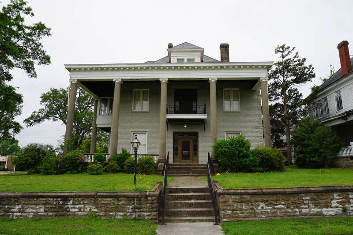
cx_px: 176
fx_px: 235
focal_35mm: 24
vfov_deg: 53.1
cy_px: 118
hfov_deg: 73.8
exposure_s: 1/80
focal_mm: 16
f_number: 8
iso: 100
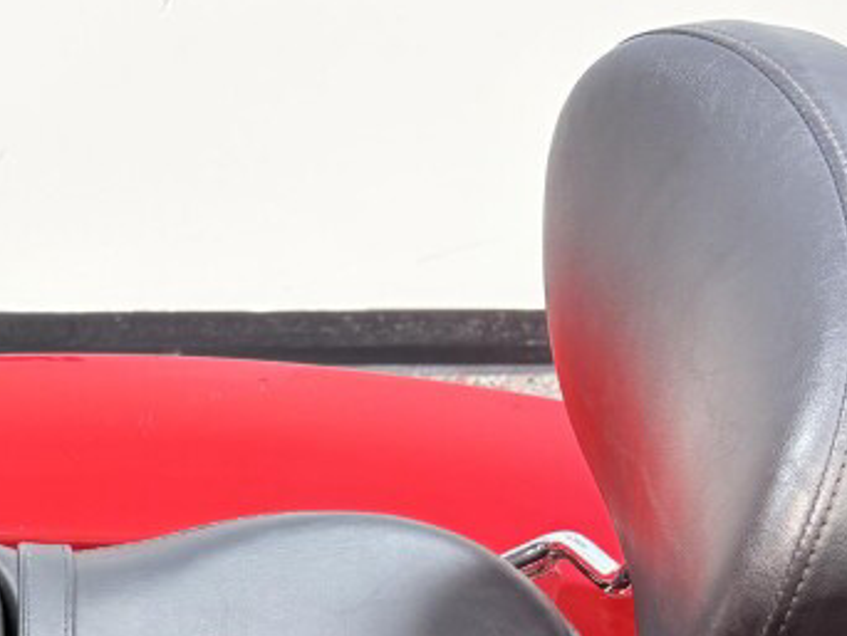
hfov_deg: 23.2
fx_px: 1983
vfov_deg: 16.8
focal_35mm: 81
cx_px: 14
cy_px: 916
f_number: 1.6
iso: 80
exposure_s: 1/120
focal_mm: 5.96
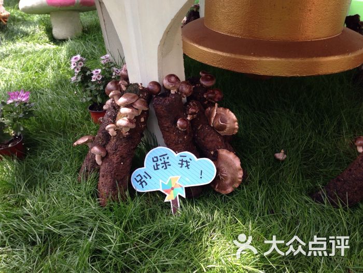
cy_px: 136
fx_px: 346
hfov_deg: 55.4
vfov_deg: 42.9
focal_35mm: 33
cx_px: 182
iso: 50
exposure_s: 1/40
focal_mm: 4.12
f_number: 2.4
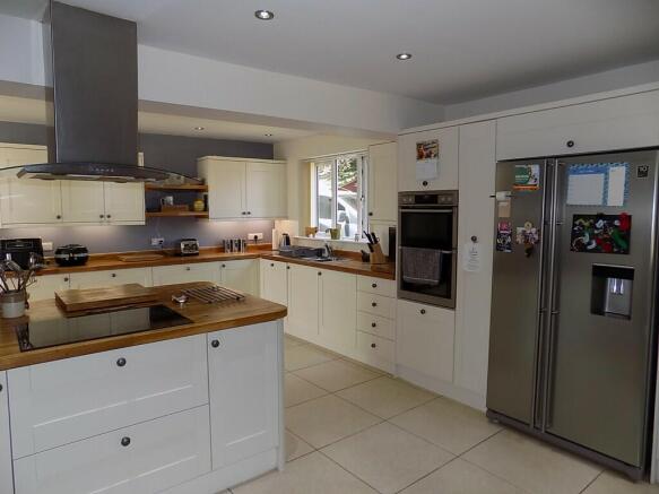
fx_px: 438
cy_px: 247
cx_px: 330
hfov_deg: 73.9
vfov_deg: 58.9
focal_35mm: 23
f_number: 3.1
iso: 80
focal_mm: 4
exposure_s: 1/40
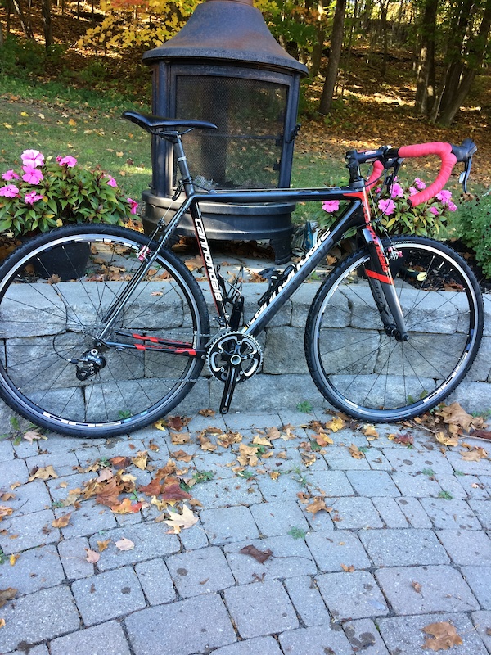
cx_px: 246
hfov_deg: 48.2
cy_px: 328
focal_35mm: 29
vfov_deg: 61.7
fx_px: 548
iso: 40
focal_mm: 4.15
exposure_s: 1/40
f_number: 2.2
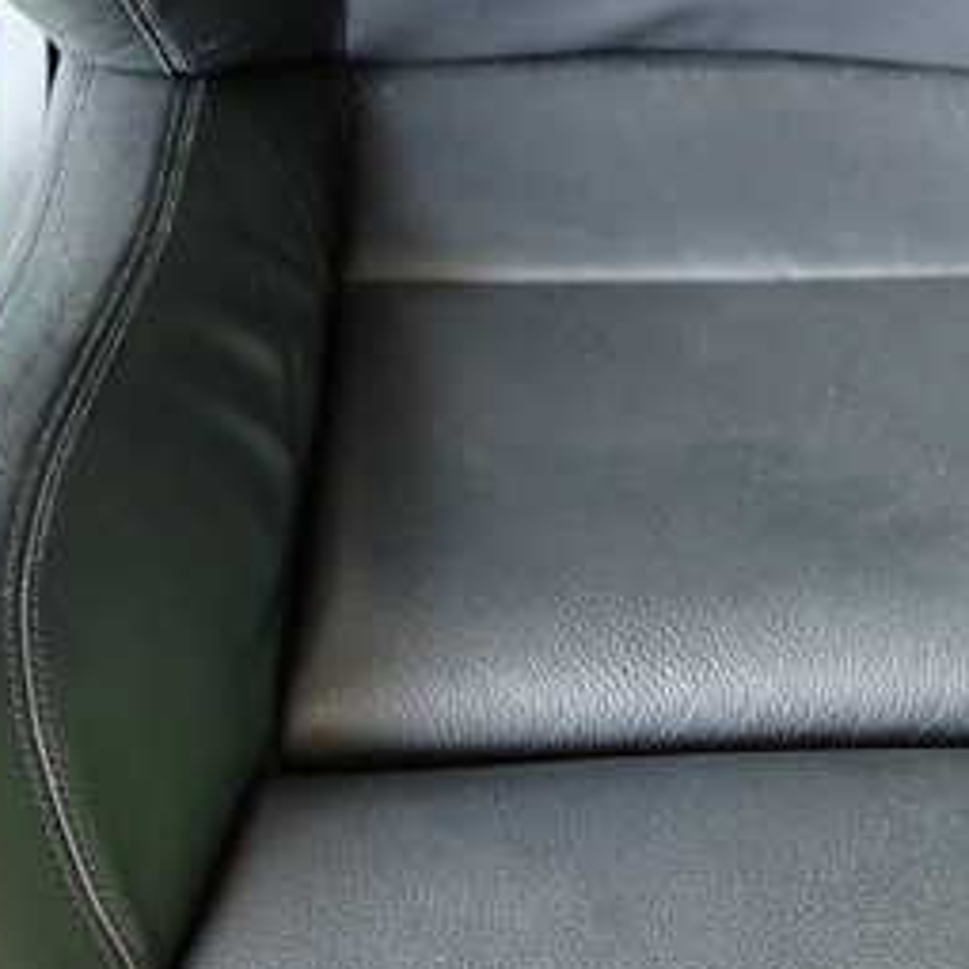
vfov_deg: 32.3
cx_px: 783
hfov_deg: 31.9
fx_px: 1647
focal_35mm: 52
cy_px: 692
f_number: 2
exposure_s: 1/50
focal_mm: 4.5
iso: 200
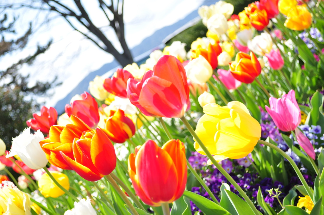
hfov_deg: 36.9
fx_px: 485
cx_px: 162
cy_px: 108
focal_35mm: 54
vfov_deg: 25.0
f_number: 5
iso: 200
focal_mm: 36
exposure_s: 1/400
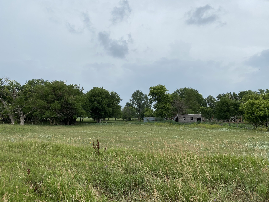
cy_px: 101
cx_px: 134
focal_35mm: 26
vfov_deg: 53.1
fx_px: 202
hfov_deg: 67.3
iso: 32
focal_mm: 4.25
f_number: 1.8
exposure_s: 1/1565
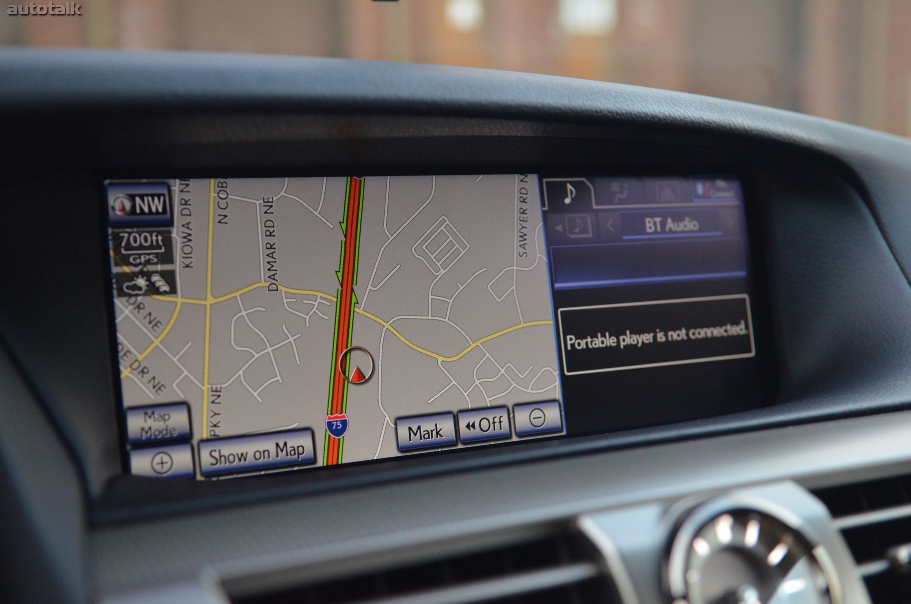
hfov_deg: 39.0
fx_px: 1288
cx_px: 456
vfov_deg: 26.4
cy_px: 302
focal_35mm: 51
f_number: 2.8
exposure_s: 1/40
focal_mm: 34
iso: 1600
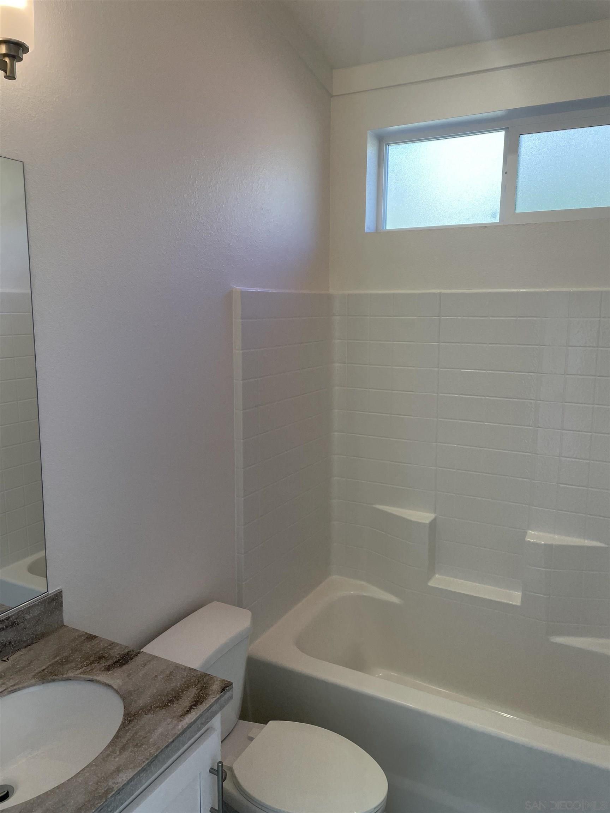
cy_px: 406
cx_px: 305
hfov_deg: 53.1
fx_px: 611
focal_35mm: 26
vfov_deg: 67.3
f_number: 1.6
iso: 32
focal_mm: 4.2
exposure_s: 1/157
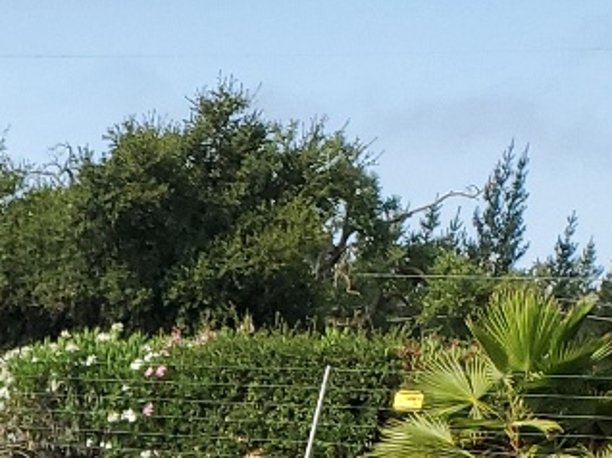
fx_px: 2314
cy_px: 1143
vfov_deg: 9.8
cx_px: -724
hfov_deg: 12.6
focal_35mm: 131
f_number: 1.5
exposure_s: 1/2500
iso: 50
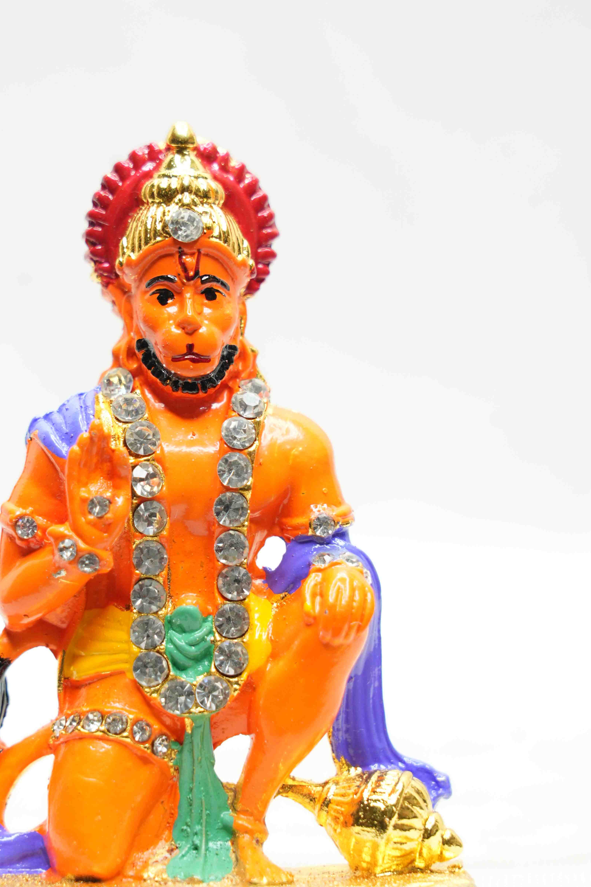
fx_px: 3767
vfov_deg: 13.4
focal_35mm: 153
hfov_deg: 9.0
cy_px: 470
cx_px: 184
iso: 640
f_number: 7.1
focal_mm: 105
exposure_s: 1/50
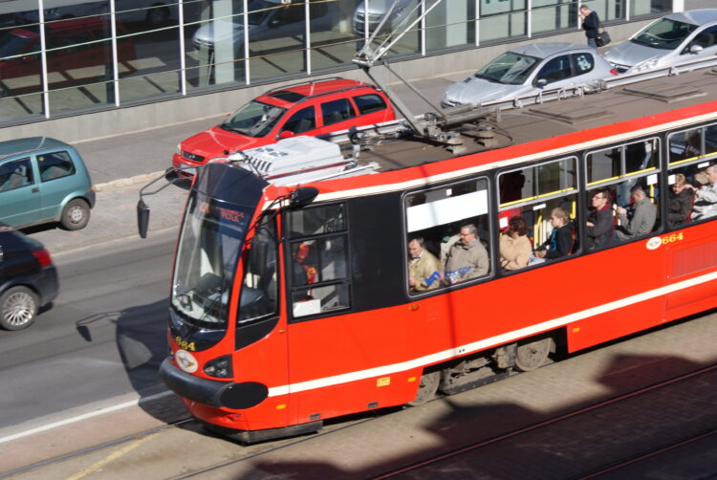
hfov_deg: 19.4
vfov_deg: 13.1
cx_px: 358
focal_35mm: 105
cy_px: 240
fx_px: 2094
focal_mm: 70
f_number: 9
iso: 100
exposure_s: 1/160
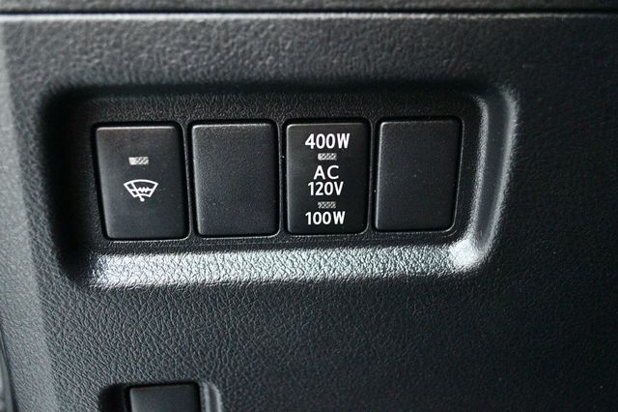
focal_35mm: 43
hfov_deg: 45.5
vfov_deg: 31.2
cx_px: 309
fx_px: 738
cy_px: 206
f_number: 4.5
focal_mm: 29
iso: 12800
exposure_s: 1/40
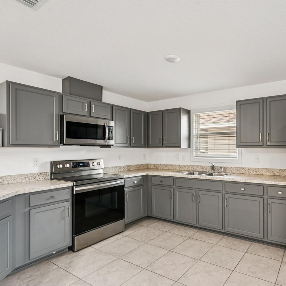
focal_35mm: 21
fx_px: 196
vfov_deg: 72.1
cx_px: 208
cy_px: 147
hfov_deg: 68.4
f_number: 8
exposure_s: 1/6
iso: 400
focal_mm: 16
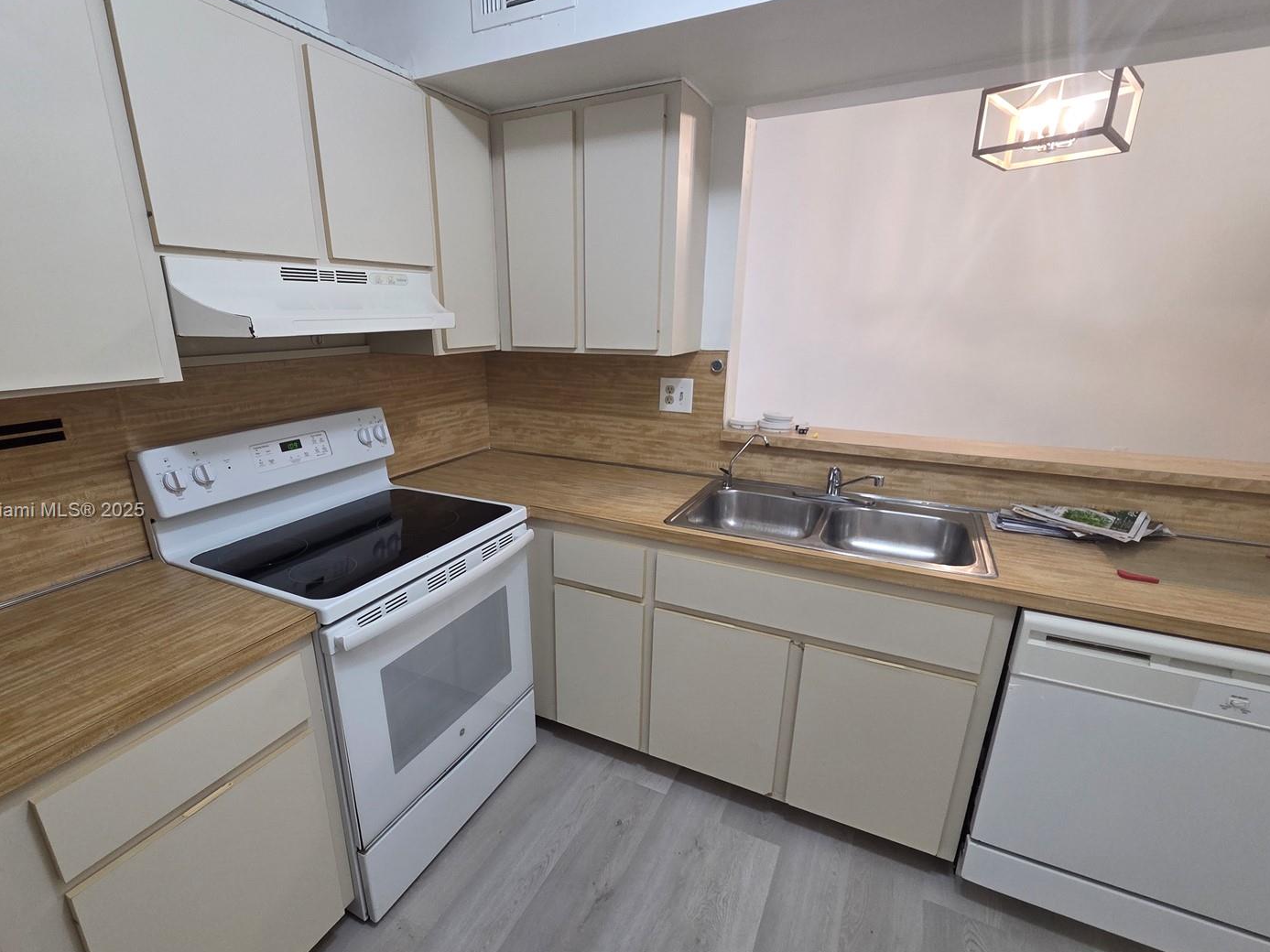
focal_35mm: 15
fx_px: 550
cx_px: 584
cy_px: 512
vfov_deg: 81.6
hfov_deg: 98.0
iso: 250
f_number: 2.2
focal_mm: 2.2
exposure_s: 1/60
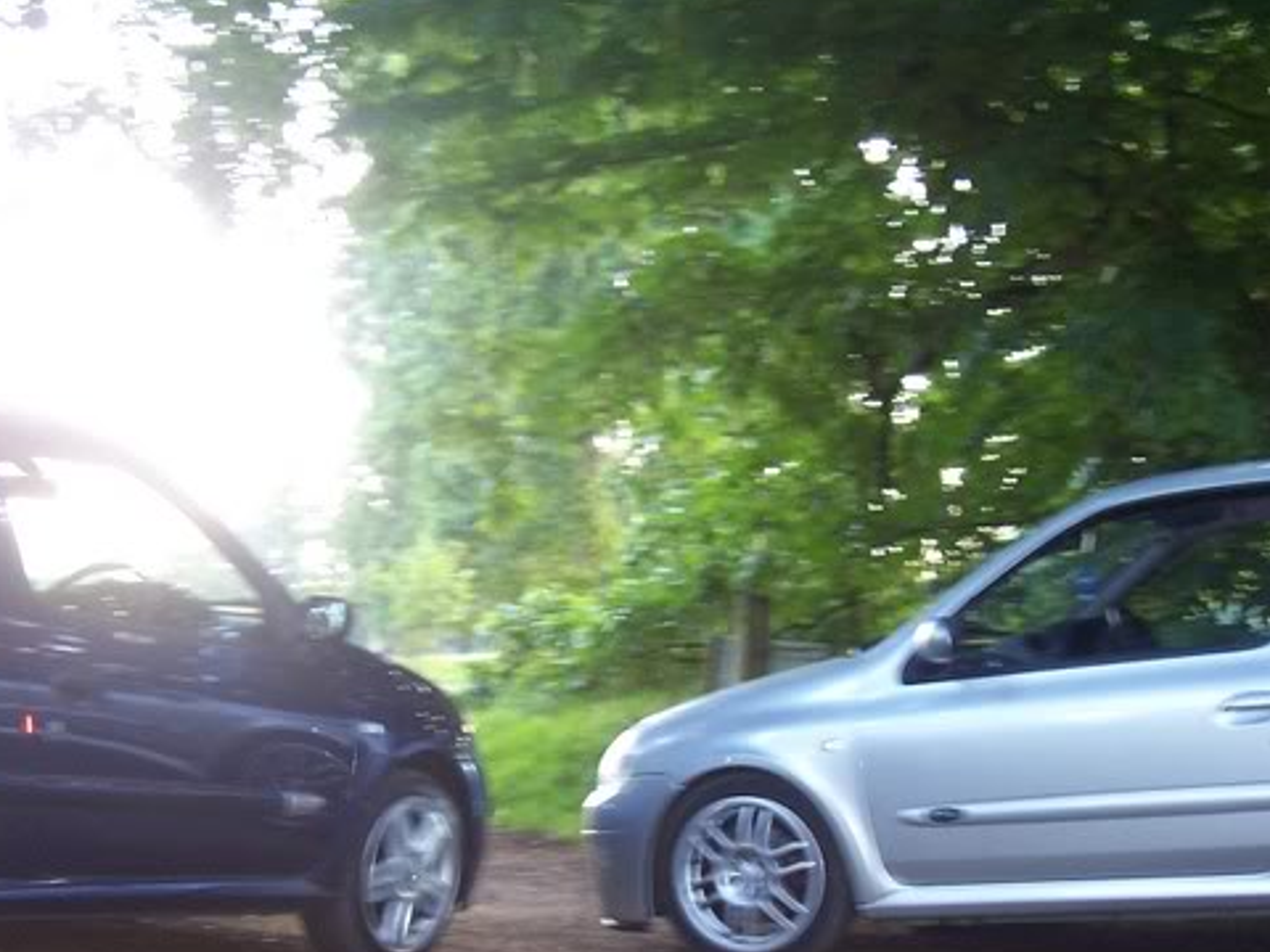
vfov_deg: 24.1
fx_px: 2201
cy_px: 722
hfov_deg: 32.2
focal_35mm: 60
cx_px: 601
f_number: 3
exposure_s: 1/8
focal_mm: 6
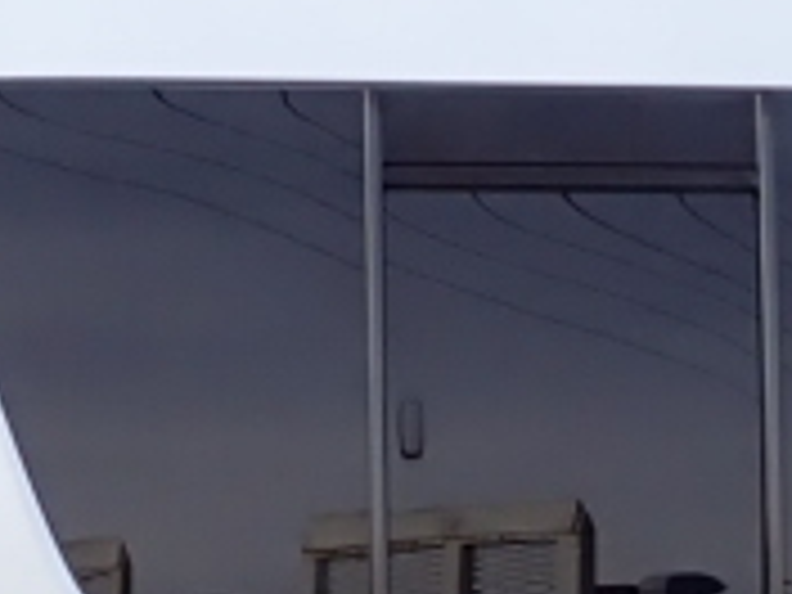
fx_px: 4164
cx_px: 590
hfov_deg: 10.8
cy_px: 936
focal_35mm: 182
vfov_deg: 8.0
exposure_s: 1/500
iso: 100
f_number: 2.8
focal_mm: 4.5
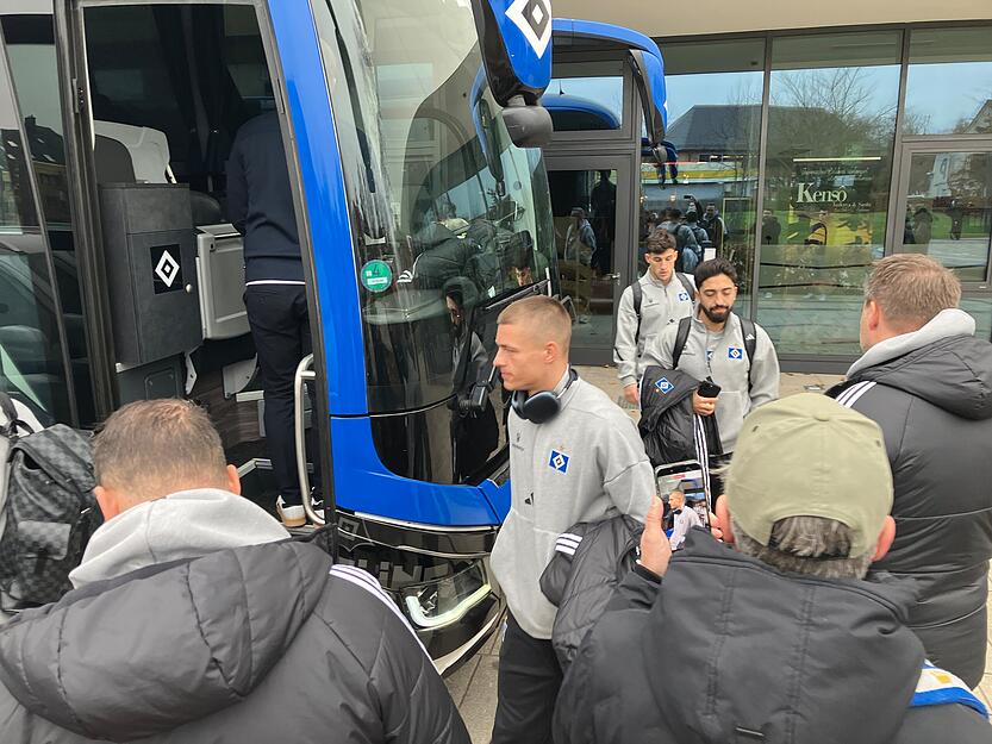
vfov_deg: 49.8
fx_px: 803
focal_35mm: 28
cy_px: 372
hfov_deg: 63.4
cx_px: 496
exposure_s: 1/100
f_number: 1.8
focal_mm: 3.99
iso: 80
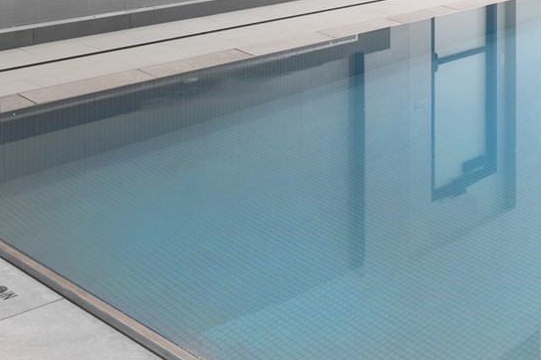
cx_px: 633
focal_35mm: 57
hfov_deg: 30.3
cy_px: -145
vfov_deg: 20.9
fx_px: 856
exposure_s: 1/6
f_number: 10
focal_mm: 15
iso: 100
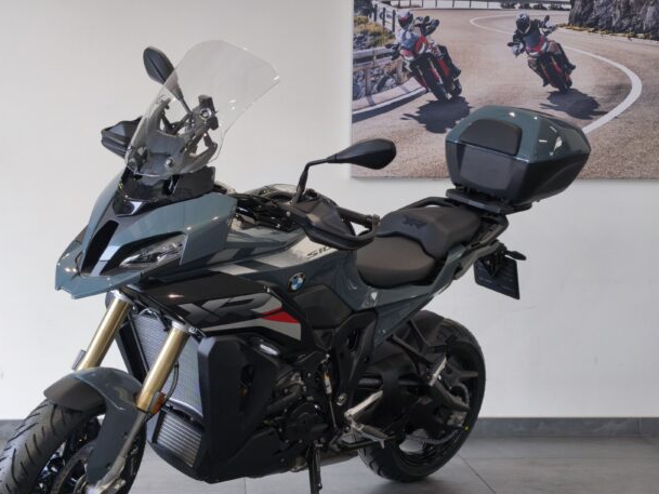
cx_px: 288
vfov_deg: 25.2
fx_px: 1104
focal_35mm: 58
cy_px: 310
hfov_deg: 33.2
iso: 50
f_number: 1.6
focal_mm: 6.57
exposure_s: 1/151
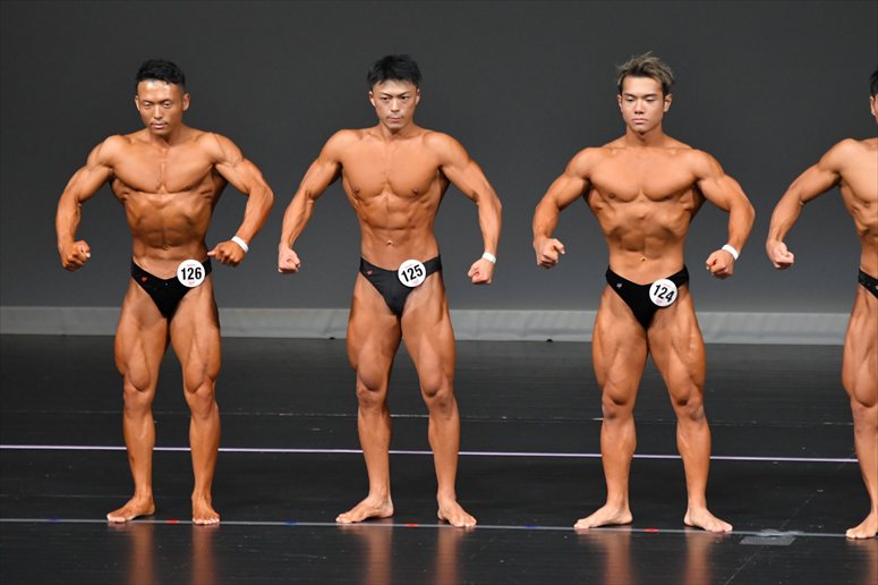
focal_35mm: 345
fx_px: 8410
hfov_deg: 6.0
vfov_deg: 4.0
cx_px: 439
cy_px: 292
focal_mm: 230
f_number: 5.6
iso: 4000
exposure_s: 1/400
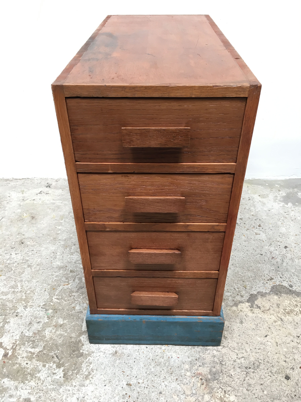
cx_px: 150
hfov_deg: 48.2
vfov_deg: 61.7
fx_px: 336
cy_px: 201
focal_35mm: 29
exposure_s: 1/33
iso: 32
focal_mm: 4.15
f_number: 2.2
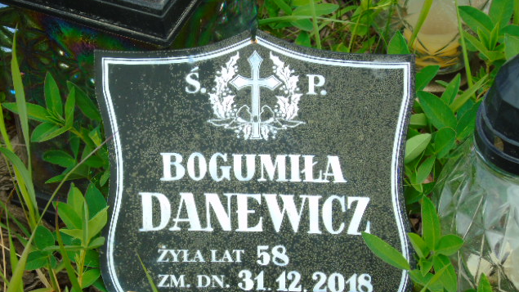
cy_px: 184
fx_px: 2147
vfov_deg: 7.8
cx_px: 261
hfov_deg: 13.8
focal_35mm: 156
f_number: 4.7
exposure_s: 1/250
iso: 80
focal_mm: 25
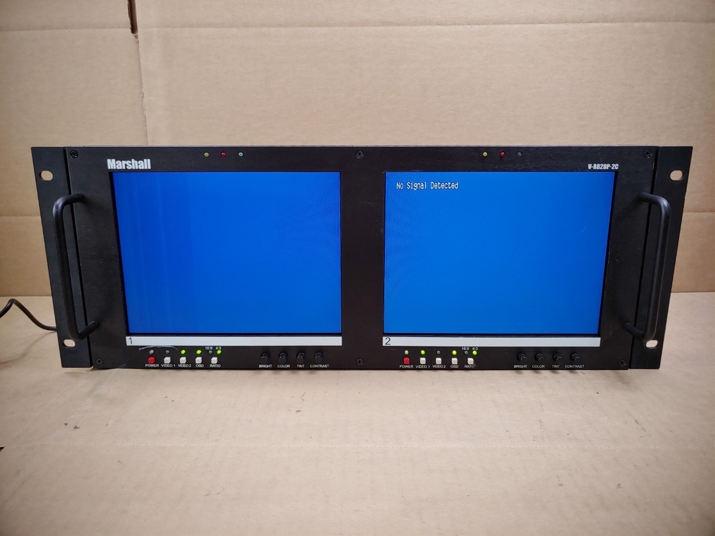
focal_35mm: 26
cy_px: 268
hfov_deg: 67.3
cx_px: 358
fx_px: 537
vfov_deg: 53.1
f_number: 1.8
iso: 50
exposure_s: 1/120
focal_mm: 4.36
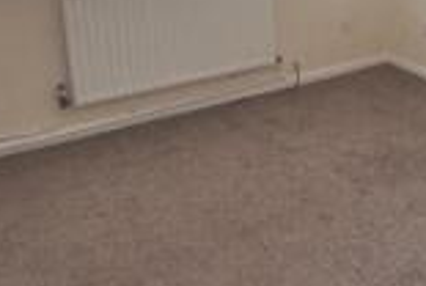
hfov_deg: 36.5
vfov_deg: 25.0
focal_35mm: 51
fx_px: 599
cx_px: 390
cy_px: -26
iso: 400
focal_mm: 11
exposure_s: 1/125
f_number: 5.6
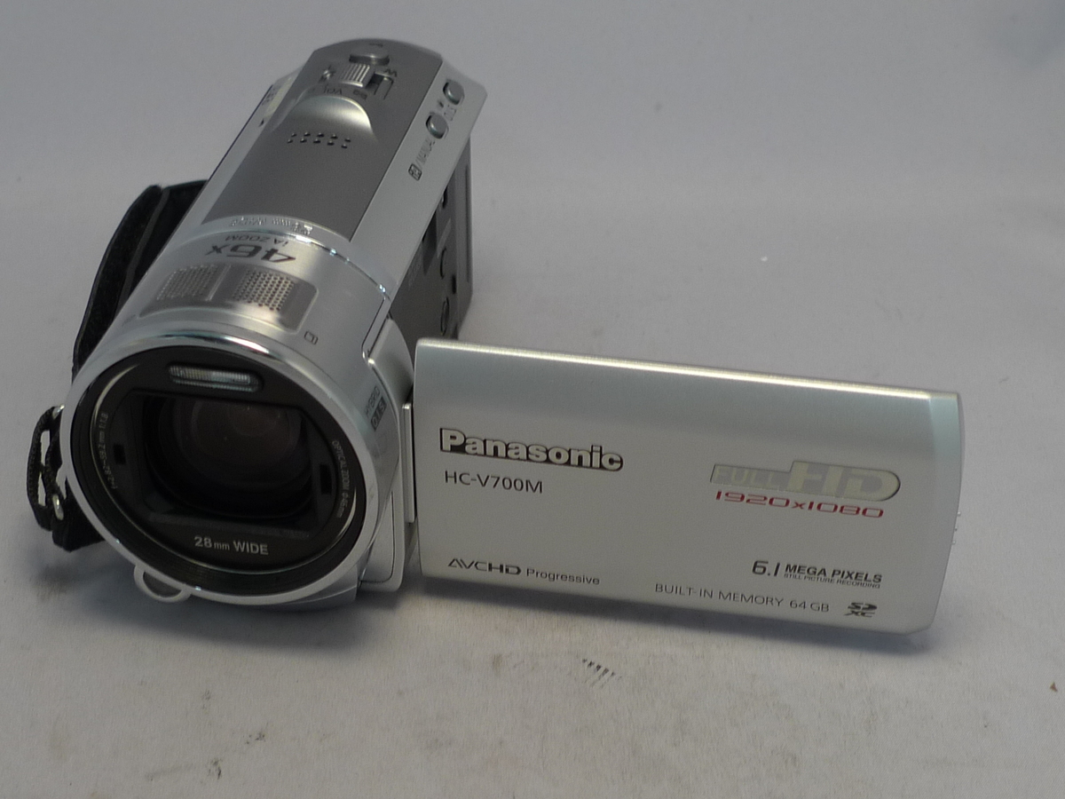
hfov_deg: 30.7
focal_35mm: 63
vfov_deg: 23.3
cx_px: 532
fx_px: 1938
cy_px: 400
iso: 80
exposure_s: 1/50
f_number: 2.3
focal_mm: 7.4
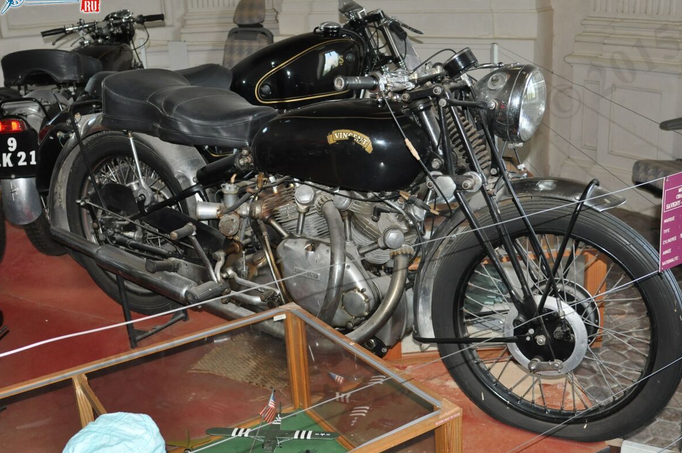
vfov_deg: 34.1
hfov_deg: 49.6
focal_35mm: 39
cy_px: 215
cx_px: 364
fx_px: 738
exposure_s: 1/60
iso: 800
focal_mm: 24
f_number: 4
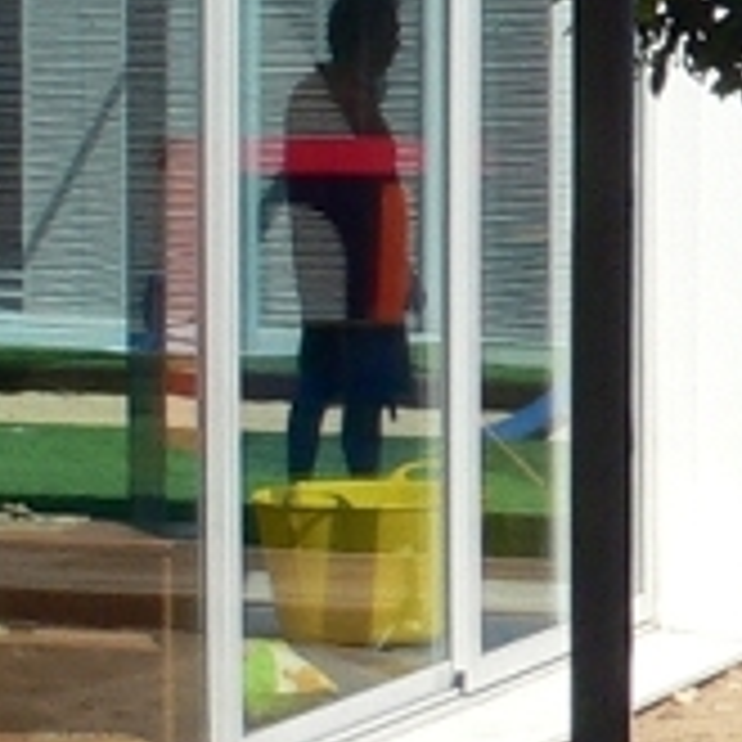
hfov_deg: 9.1
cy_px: 358
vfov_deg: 10.0
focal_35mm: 174
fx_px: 4220
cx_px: 1749
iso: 100
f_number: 8
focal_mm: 6
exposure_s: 1/250
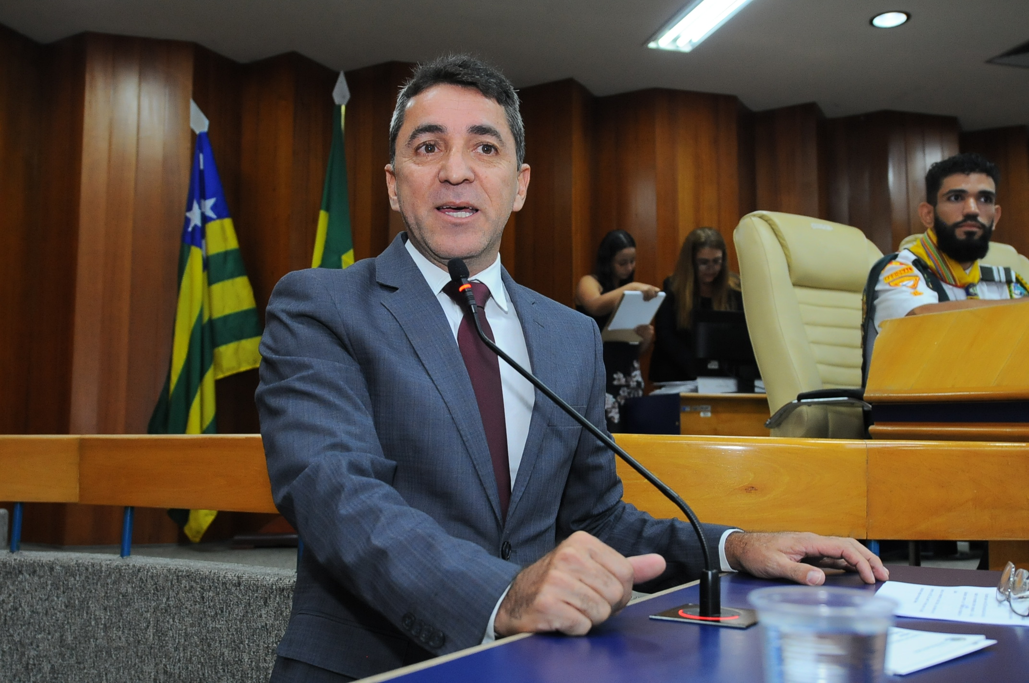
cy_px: 342
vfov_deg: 36.8
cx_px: 514
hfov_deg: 53.2
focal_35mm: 36
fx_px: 1028
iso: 1000
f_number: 4
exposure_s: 1/80
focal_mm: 24
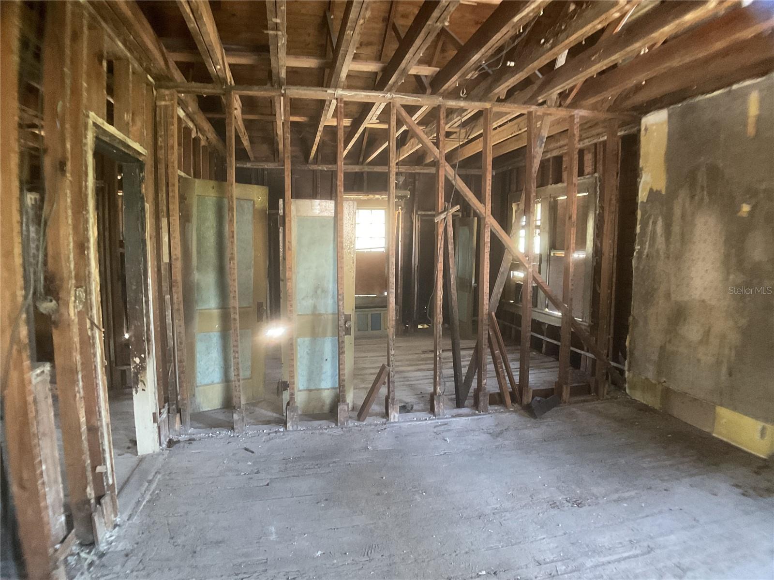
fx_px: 648
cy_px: 290
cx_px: 387
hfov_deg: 61.7
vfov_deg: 48.2
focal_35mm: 29
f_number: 1.8
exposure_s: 1/30
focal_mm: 3
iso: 400
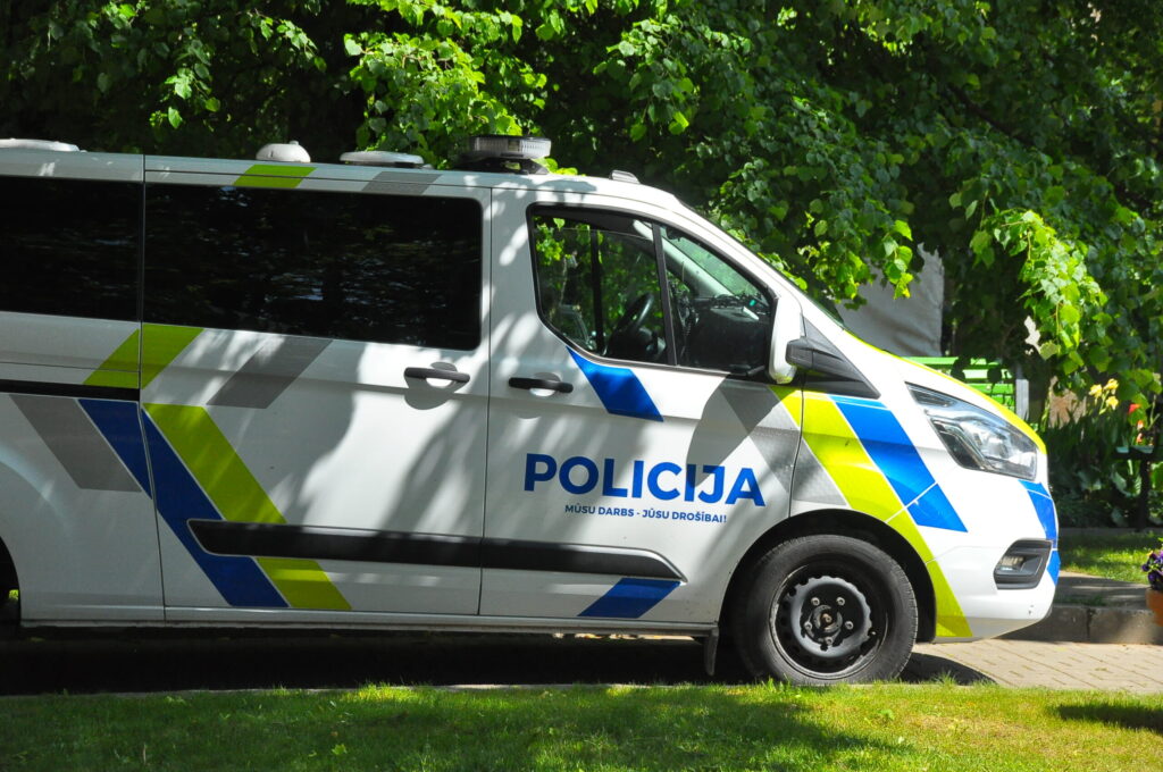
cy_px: 386
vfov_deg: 12.1
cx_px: 582
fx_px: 3630
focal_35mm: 112
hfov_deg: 18.2
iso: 1250
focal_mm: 75
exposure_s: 1/1250
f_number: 9
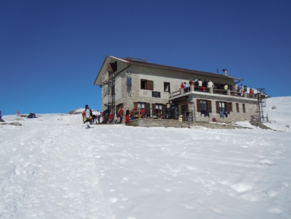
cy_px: 110
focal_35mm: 30
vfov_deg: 46.8
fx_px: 252
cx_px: 146
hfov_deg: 60.0
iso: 100
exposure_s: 1/640
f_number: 7
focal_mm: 5.4
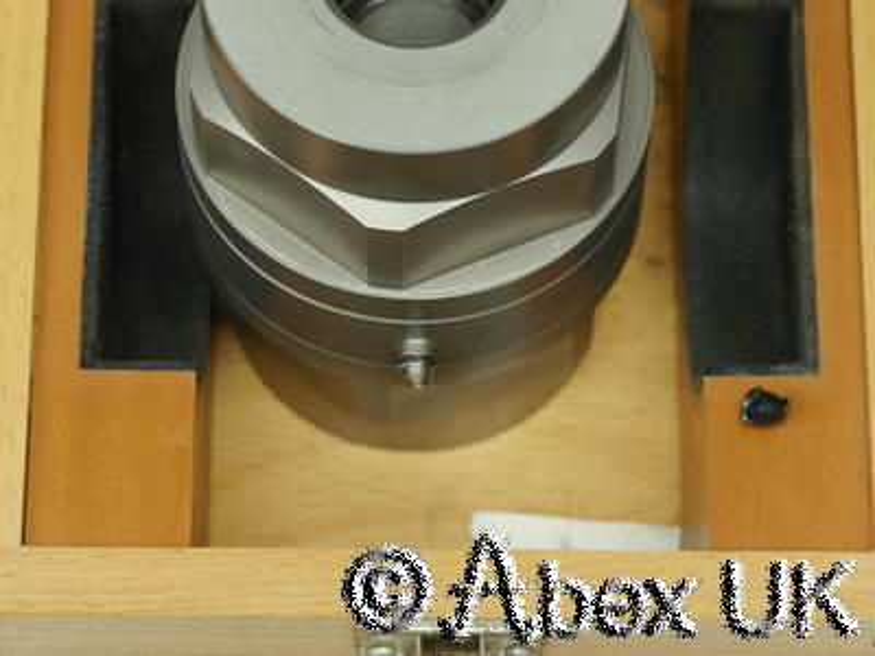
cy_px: 328
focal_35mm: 162
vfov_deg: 9.2
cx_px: 438
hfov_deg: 12.2
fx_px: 4095
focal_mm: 81
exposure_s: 1/4
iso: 400
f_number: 8
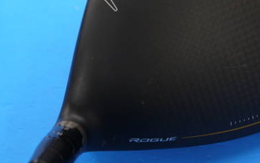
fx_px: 808
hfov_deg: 18.2
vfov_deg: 11.4
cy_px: -4
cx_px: 183
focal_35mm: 114
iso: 400
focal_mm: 31
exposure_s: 1/60
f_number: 5
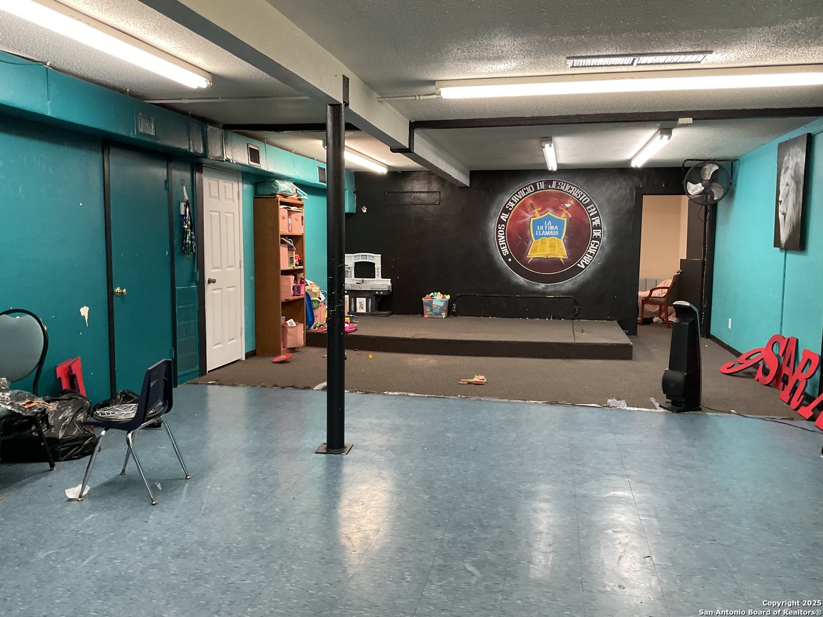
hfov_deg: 61.7
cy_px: 308
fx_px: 689
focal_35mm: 29
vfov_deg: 48.2
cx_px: 412
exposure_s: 1/60
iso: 100
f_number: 1.8
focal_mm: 3
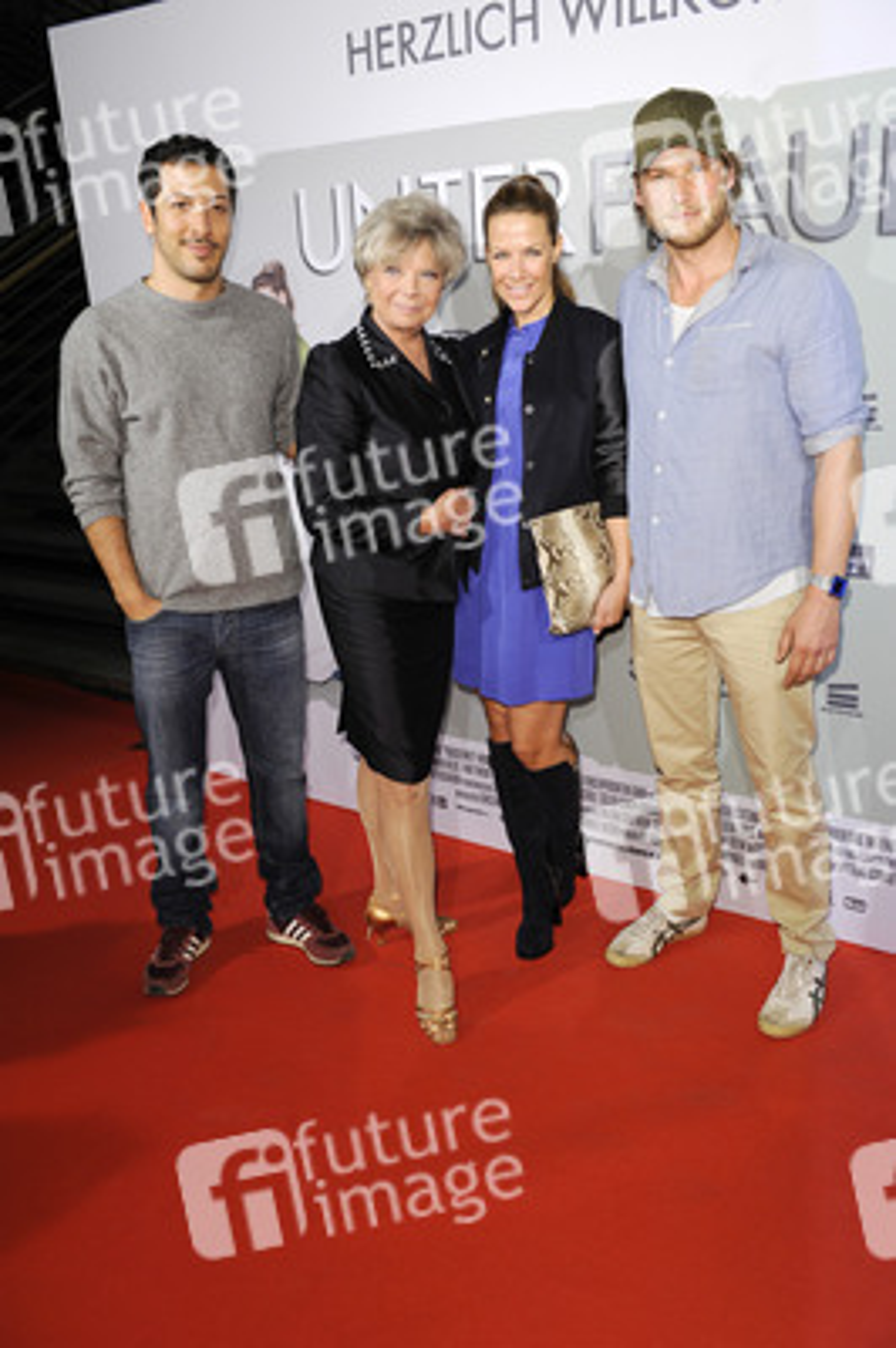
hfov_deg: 41.0
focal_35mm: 32
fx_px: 1197
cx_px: 448
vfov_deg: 58.8
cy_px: 674
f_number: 5.6
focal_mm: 32
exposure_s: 1/160
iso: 640
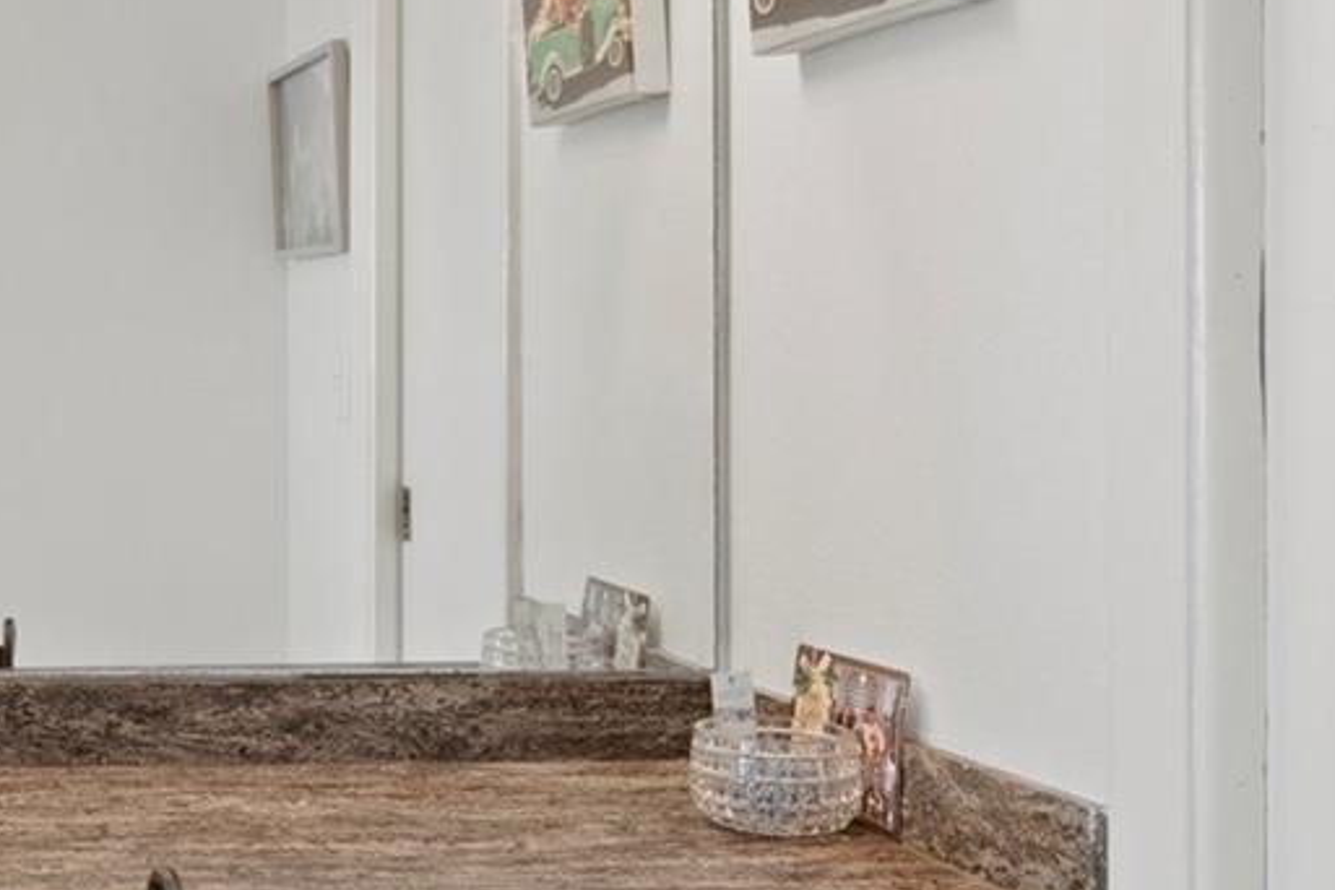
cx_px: -104
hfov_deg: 33.2
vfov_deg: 25.5
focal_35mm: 53
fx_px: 1965
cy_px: 346
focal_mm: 17
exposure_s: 1/1.67
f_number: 8
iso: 320
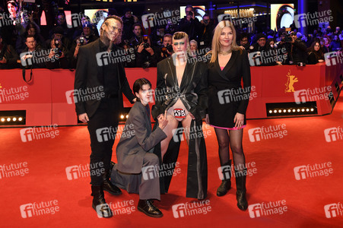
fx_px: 267
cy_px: 114
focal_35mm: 28
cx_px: 172
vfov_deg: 46.3
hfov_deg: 65.5
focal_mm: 28
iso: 1250
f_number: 4.5
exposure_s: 1/200
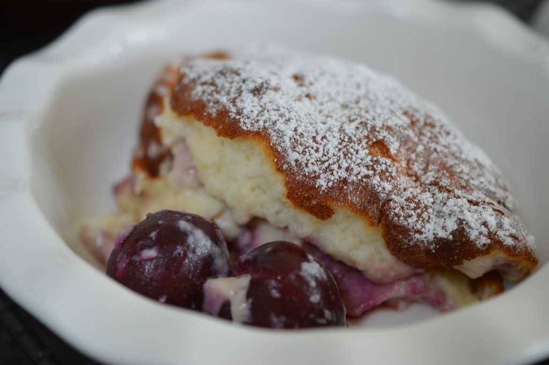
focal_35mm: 60
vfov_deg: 22.6
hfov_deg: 33.4
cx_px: 274
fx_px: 914
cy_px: 182
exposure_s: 1/60
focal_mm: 40
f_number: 3
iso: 500
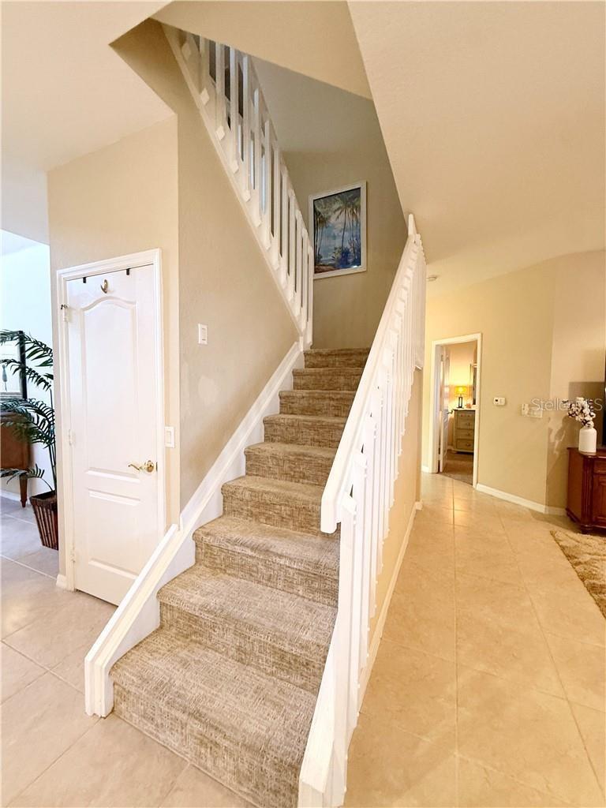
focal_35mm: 14
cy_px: 404
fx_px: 327
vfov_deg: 102.1
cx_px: 303
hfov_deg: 85.7
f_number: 2.2
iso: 400
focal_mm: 2.22
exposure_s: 1/60
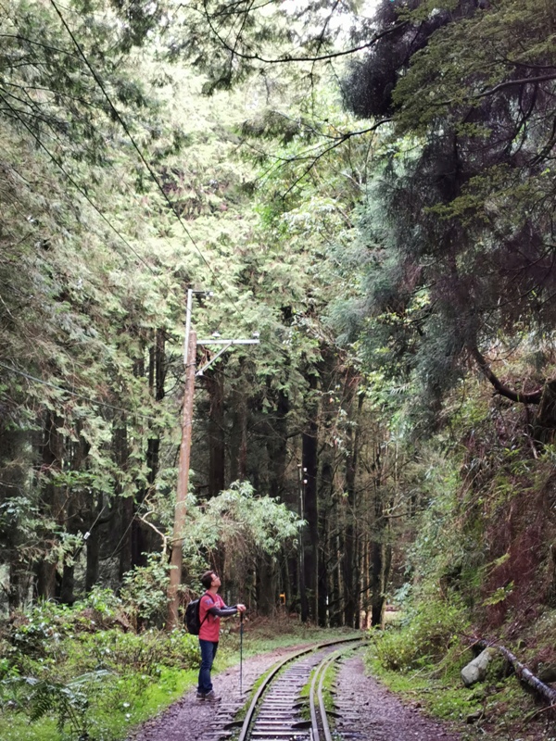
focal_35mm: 76
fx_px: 1628
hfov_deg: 19.4
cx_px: 278
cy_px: 370
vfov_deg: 25.7
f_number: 1.6
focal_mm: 5.56
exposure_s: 1/60
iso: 160
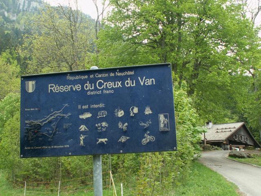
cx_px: 130
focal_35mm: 40
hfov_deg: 46.8
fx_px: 302
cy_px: 98
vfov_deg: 36.0
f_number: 4.5
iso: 50
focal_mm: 6.59
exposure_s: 1/40
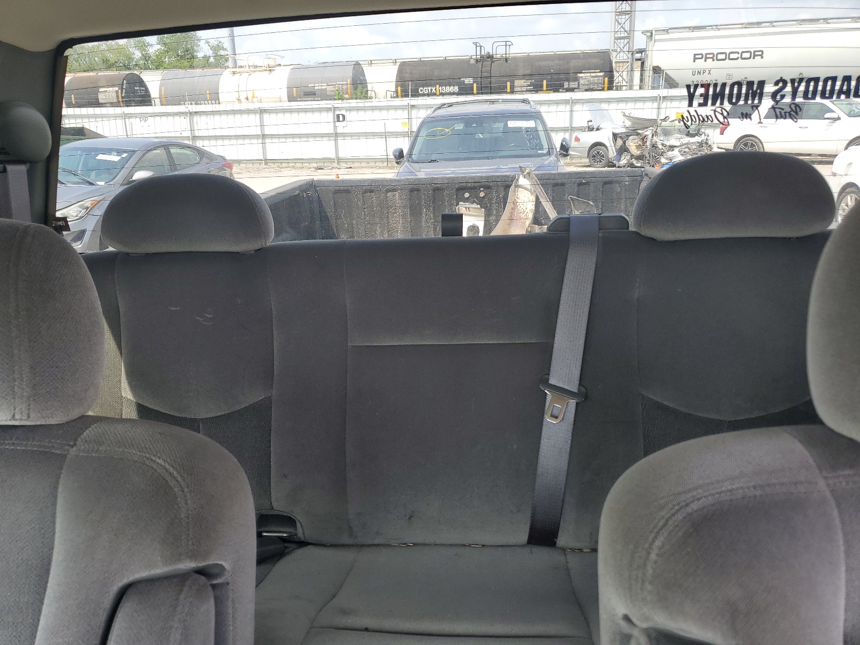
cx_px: 430
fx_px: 646
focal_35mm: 26
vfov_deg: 53.1
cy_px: 322
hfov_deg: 67.3
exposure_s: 1/233
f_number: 1.5
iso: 50
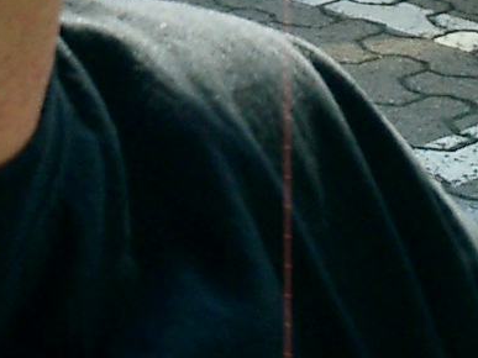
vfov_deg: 9.4
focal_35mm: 149
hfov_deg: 13.3
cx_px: 224
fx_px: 2057
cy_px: -343
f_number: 3.2
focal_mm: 7.5
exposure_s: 1/500
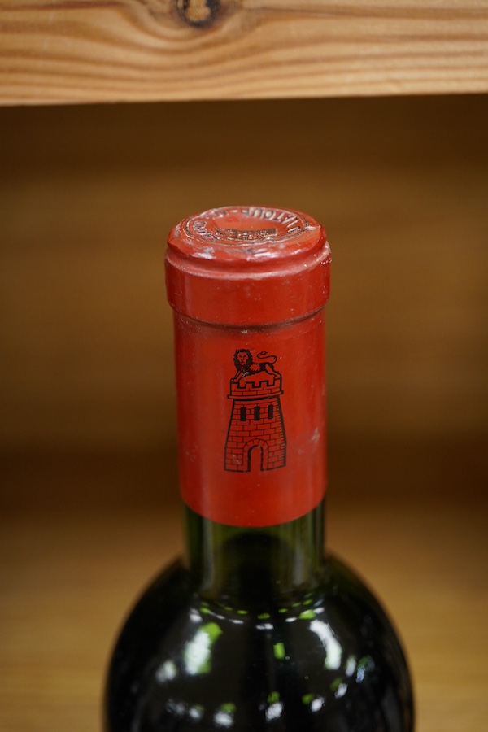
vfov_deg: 43.6
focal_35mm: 45
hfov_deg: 29.9
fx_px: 915
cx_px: 244
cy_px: 366
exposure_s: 1/125
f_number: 5.6
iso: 1250
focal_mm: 30
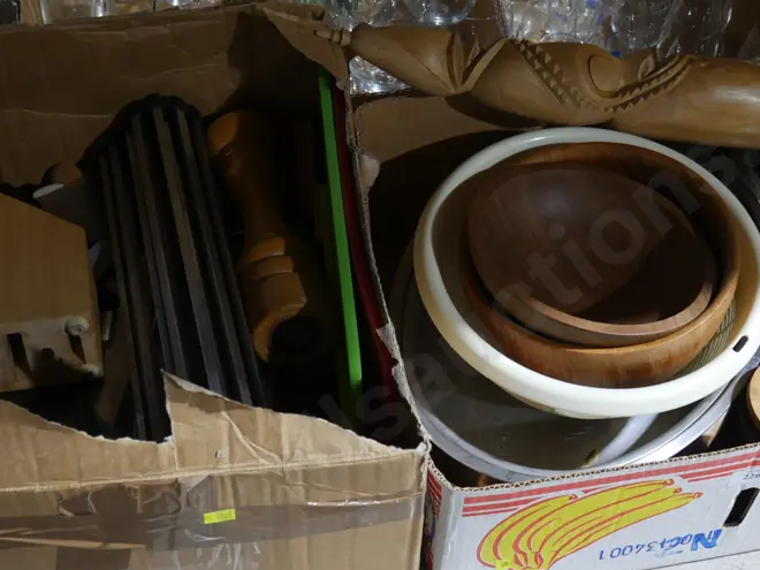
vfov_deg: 24.8
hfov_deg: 32.5
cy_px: 339
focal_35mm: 59
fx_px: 1295
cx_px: 479
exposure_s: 1/60
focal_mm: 19
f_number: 4.1
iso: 800
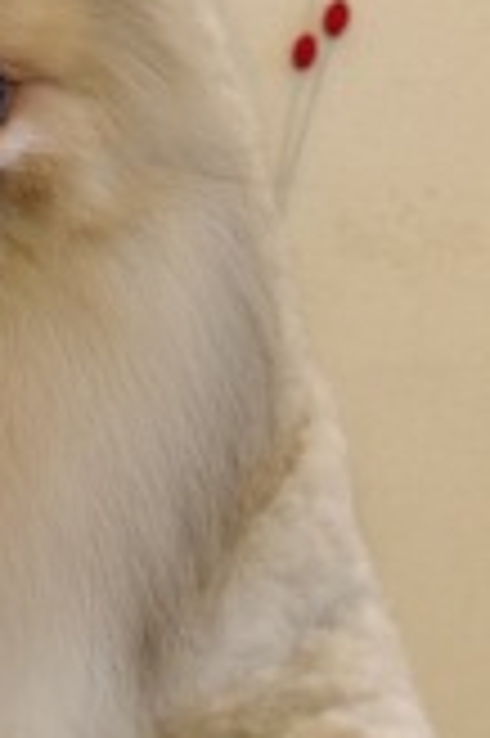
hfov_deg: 9.7
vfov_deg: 14.8
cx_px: -99
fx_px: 2844
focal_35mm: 139
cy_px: 274
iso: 3200
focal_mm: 38
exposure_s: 1/80
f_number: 7.1
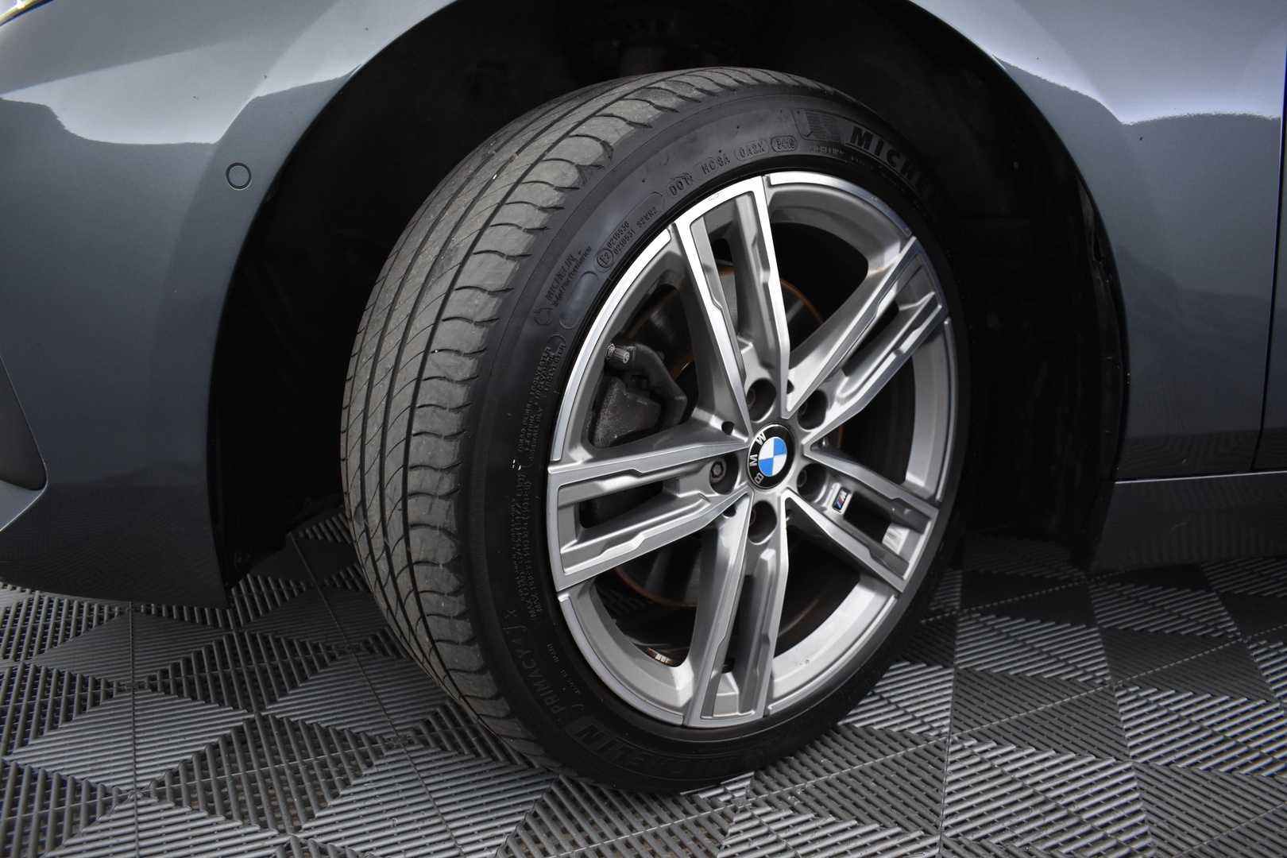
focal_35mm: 27
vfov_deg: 47.9
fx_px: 965
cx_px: 644
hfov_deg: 67.4
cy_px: 429
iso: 1100
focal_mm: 18
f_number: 3.5
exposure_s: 1/30
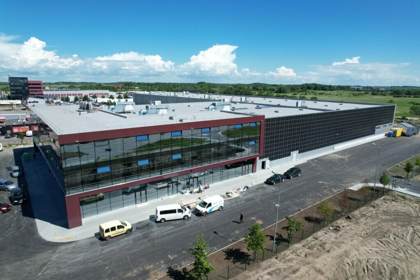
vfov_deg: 57.2
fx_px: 257
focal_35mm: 22
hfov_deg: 78.6
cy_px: 140
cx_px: 210
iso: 100
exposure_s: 1/2000
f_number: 2.8
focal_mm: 8.38
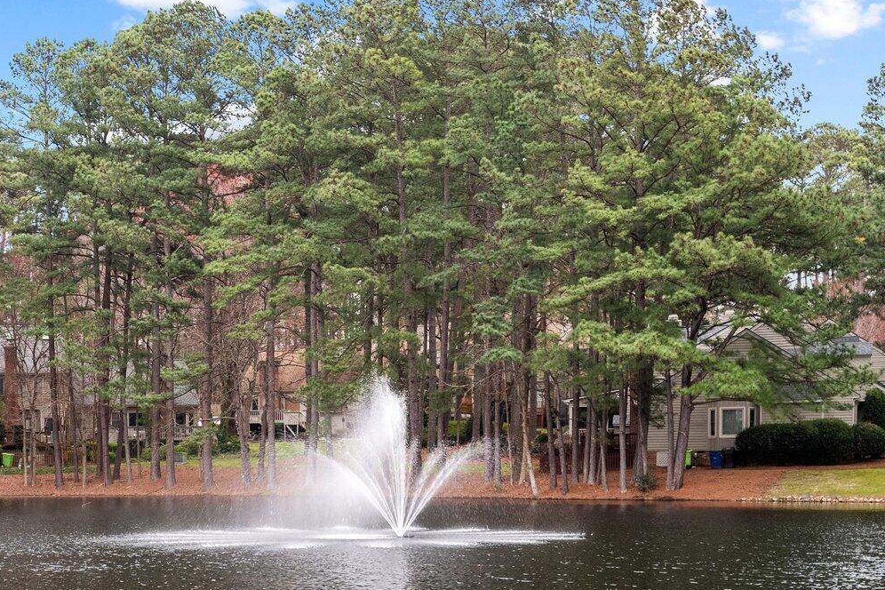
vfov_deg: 18.8
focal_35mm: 72
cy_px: 439
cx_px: 94
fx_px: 1770
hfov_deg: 27.1
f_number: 4
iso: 640
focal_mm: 35
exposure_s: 1/60
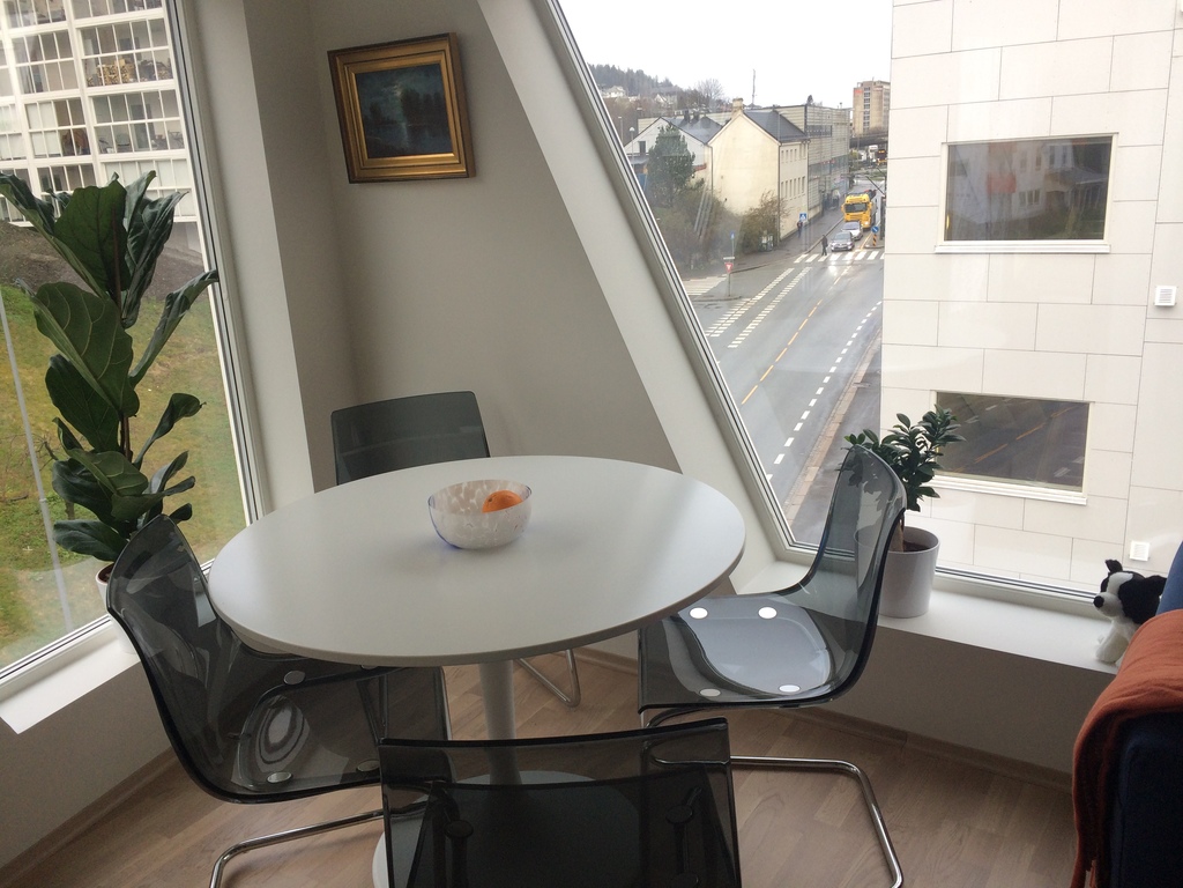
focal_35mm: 29
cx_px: 592
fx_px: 991
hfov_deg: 61.7
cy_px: 444
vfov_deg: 48.2
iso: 64
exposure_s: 1/100
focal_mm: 4.15
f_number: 2.2
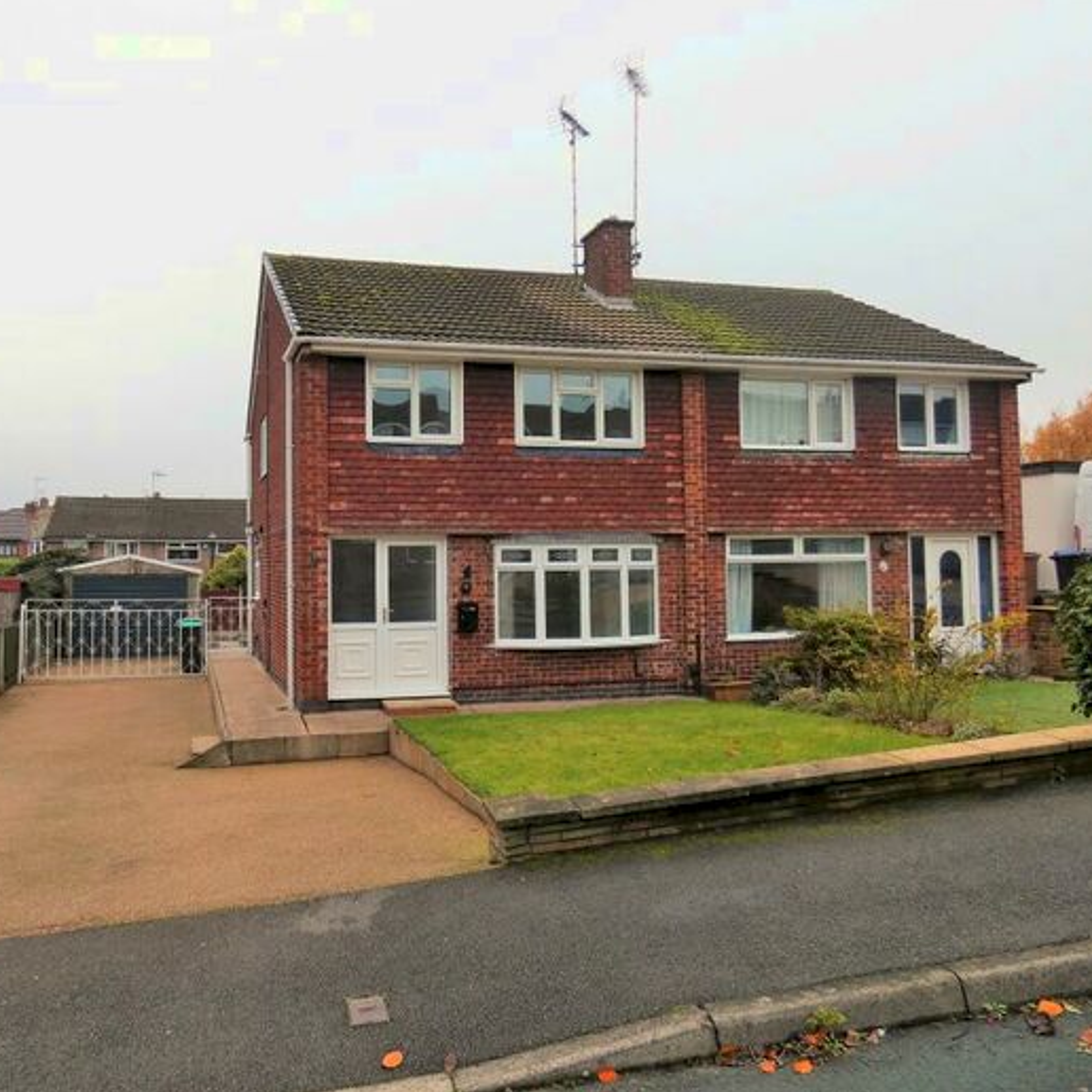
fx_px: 857
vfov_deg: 65.0
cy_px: 545
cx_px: 372
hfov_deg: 63.5
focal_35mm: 24
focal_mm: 3.6
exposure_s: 1/250
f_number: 2.8
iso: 80
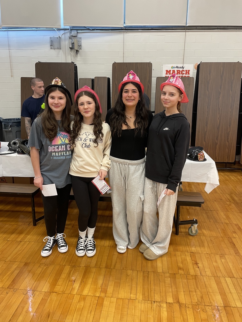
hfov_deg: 53.1
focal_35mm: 26
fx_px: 242
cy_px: 161
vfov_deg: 67.3
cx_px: 121
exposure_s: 1/60
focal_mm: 4.2
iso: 100
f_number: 1.6
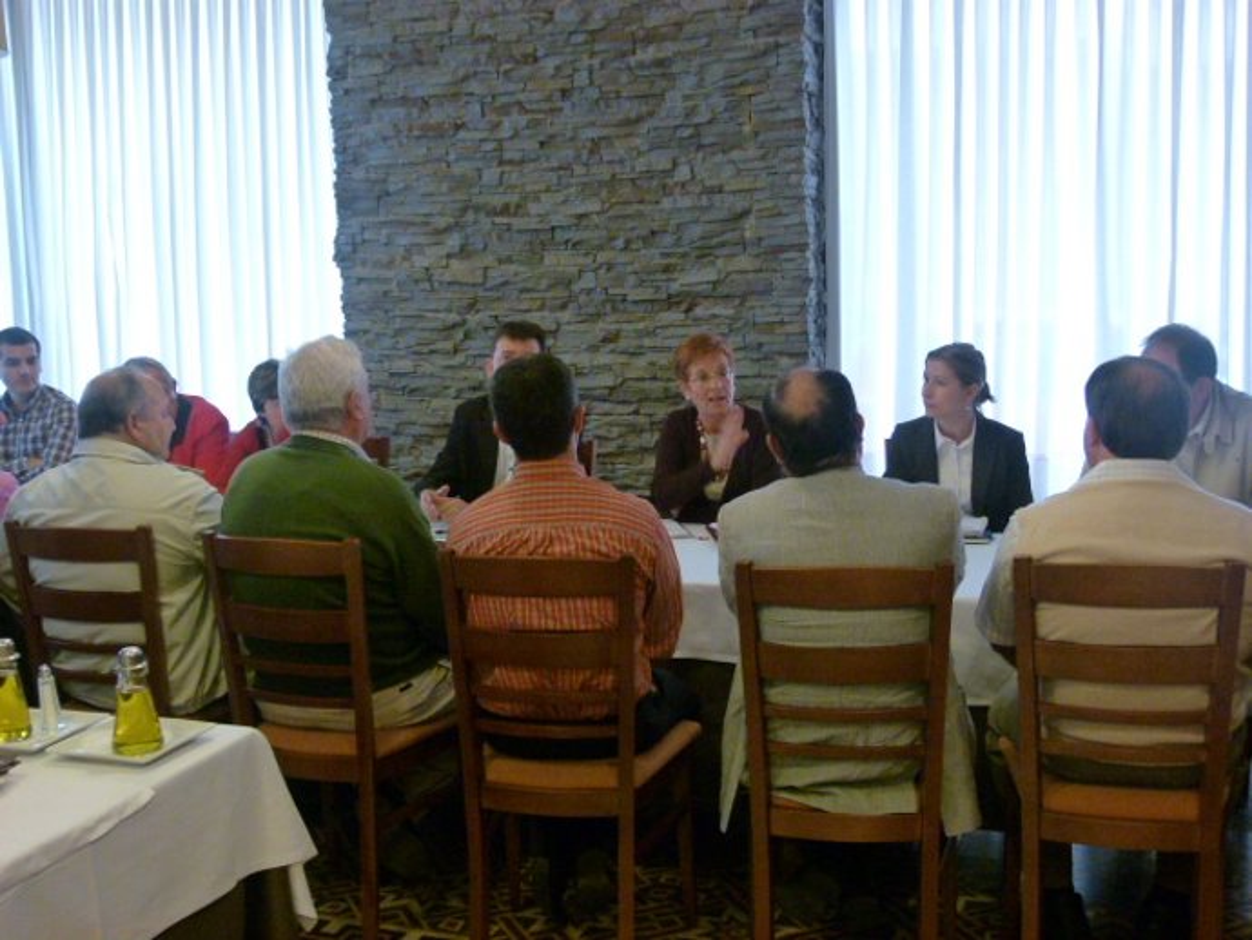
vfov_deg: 36.8
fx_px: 1411
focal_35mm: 39
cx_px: 626
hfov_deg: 47.8
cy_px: 470
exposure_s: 1/40
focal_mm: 7.1
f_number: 3.1
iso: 400
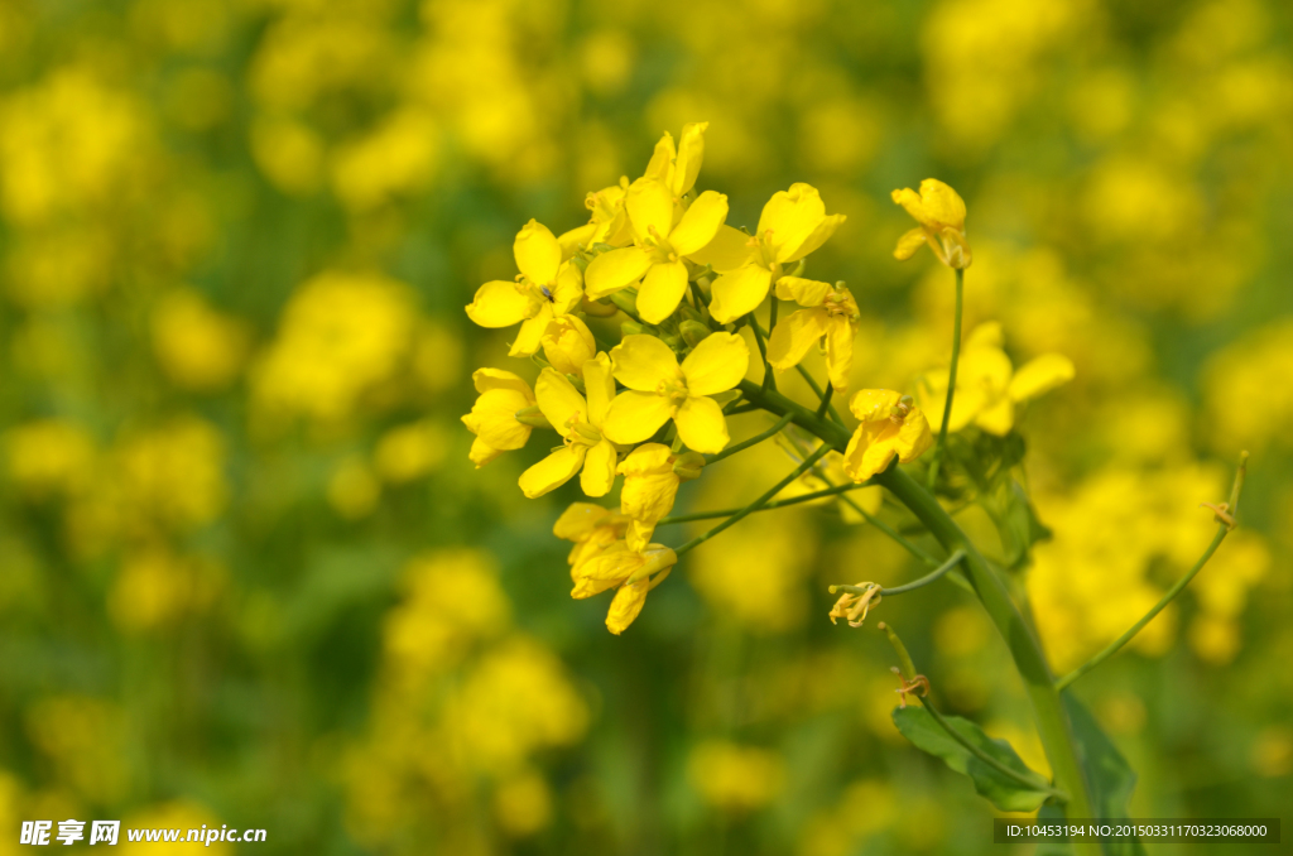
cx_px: 646
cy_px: 428
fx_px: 5645
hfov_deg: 13.1
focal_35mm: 158
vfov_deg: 8.7
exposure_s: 1/320
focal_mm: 105
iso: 100
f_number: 9
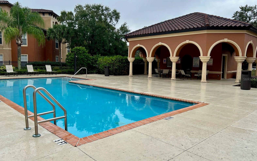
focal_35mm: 28
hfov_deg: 66.5
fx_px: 196
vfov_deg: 44.5
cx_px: 128
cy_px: 79
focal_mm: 5.7
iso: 50
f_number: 1.5
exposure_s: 1/2762
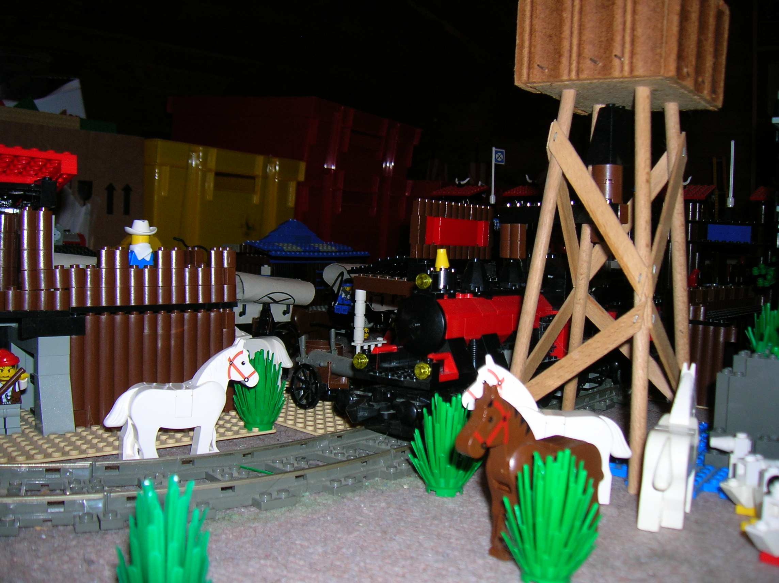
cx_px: 390
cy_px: 292
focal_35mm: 34
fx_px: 764
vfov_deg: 41.7
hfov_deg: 54.0
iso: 50
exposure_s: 1/60.1
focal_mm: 5.7
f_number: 2.9
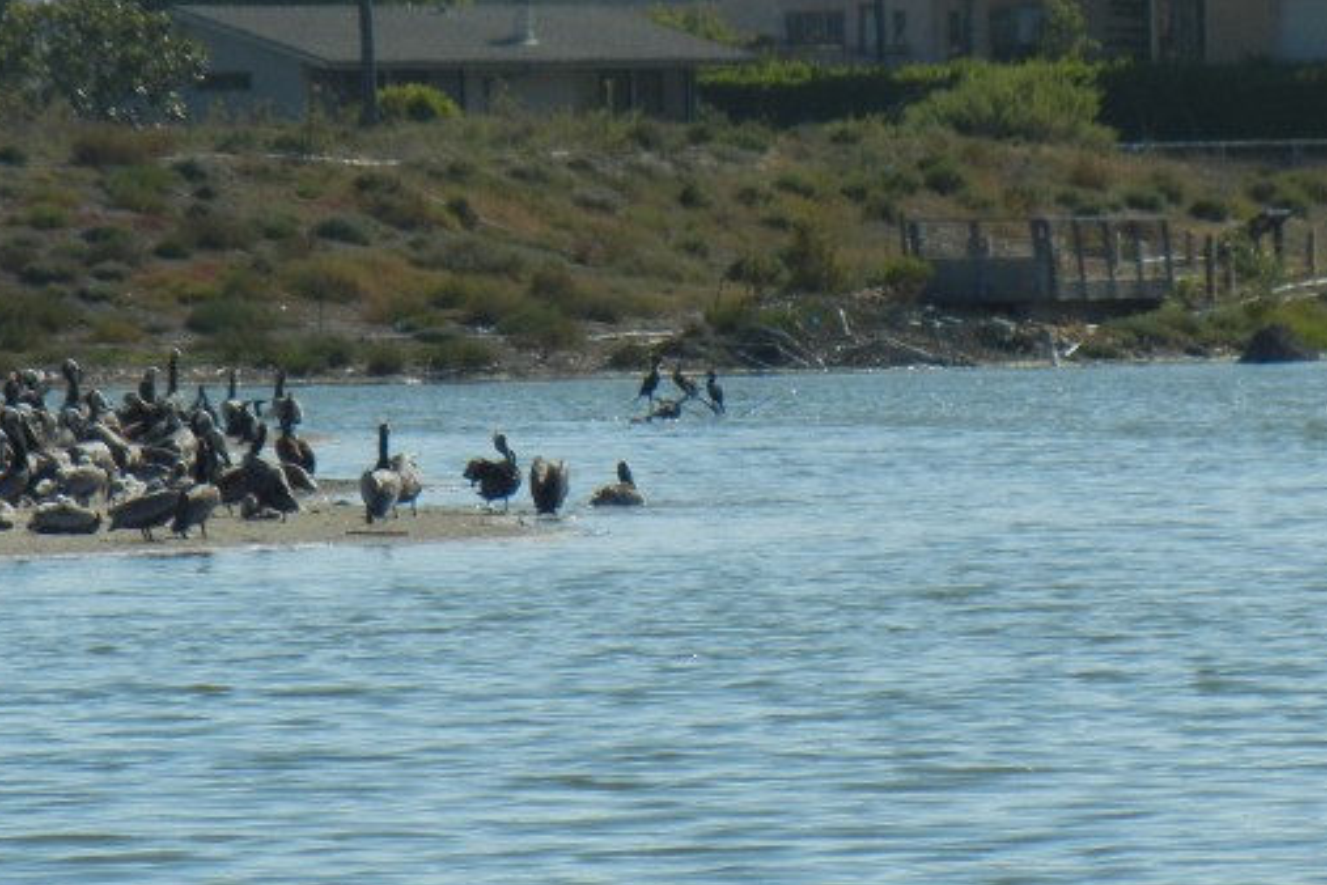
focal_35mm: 481
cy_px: 374
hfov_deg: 4.3
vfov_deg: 2.9
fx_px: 17729
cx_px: 759
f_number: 9.6
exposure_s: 1/387
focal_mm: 41.2
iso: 160
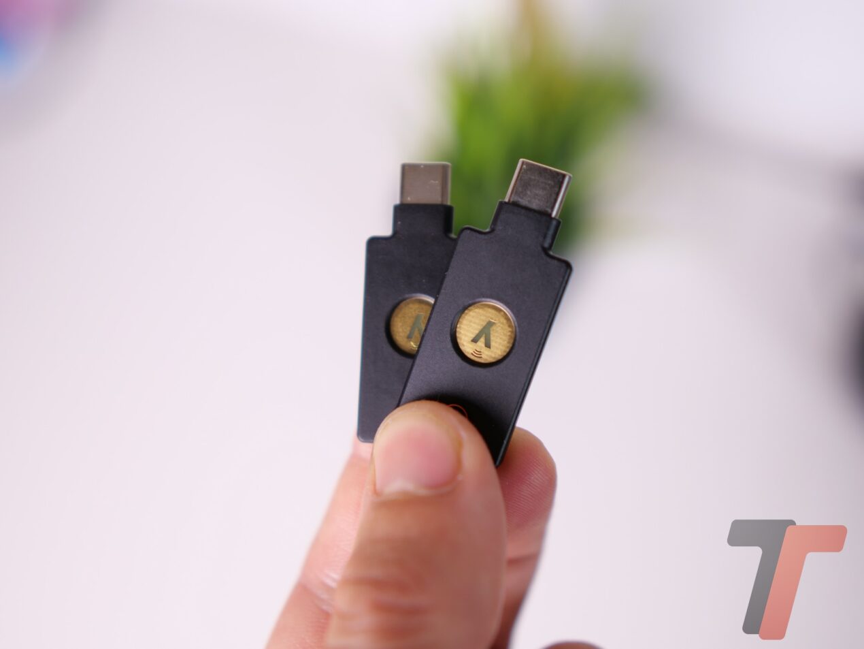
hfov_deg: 56.8
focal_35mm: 32
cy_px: 324
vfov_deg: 44.2
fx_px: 799
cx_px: 432
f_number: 1.6
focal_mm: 16
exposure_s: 1/100
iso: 200
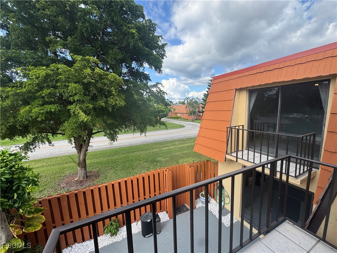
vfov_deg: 85.7
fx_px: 136
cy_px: 126
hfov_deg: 102.1
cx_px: 168
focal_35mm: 14
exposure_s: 1/605
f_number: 2.2
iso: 40
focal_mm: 2.22
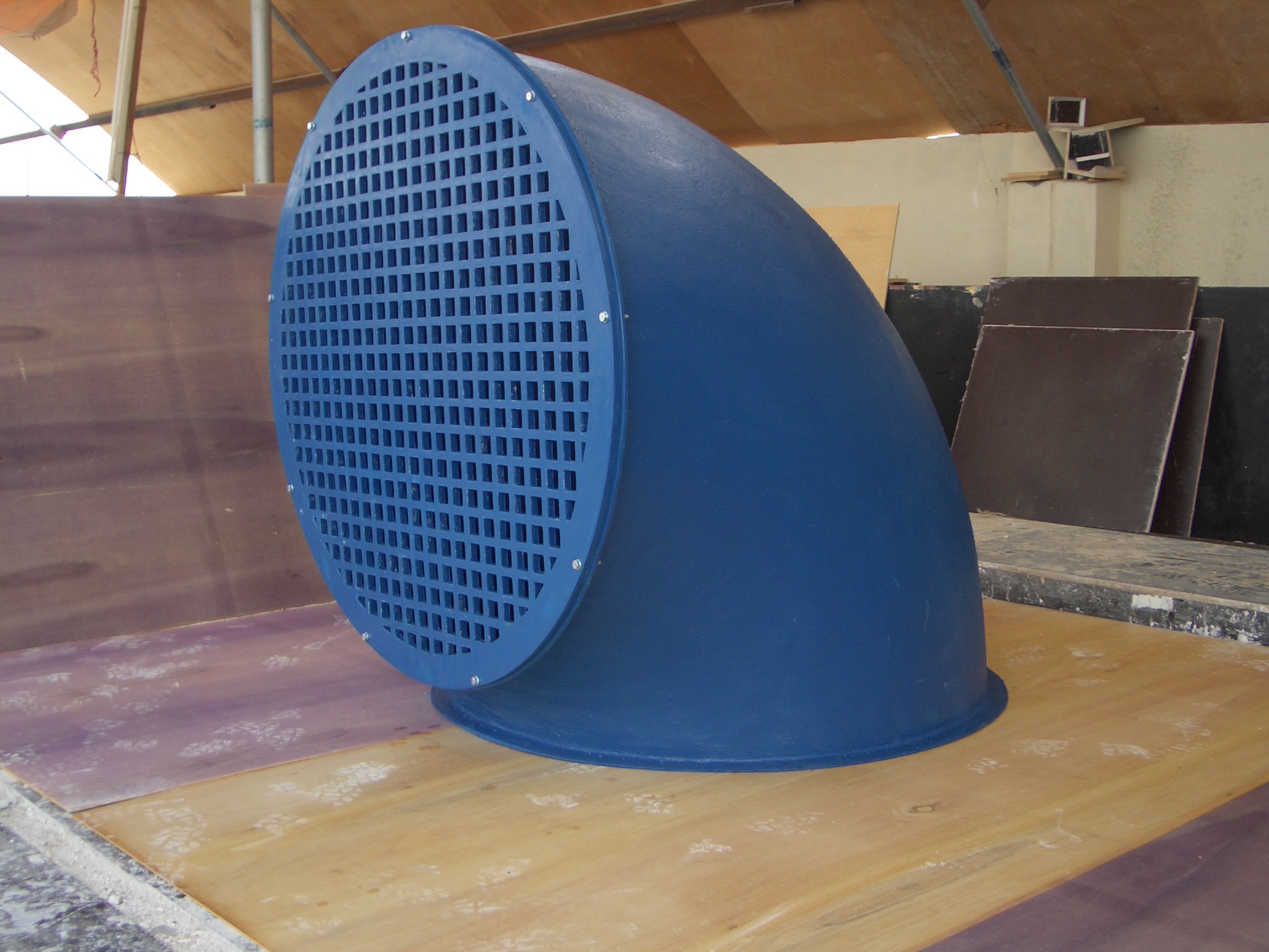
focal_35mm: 41
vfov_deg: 35.1
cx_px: 634
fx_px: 1503
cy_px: 476
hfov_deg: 45.8
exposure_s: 1/250
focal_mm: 6.8
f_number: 2.8
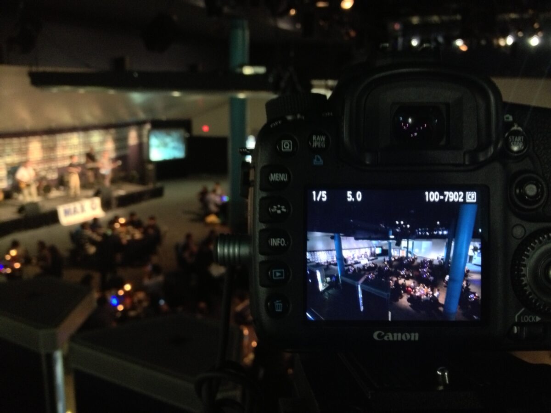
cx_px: 276
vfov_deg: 40.7
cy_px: 206
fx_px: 557
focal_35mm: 35
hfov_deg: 52.6
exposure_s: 1/15
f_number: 2.4
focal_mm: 4.28
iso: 800
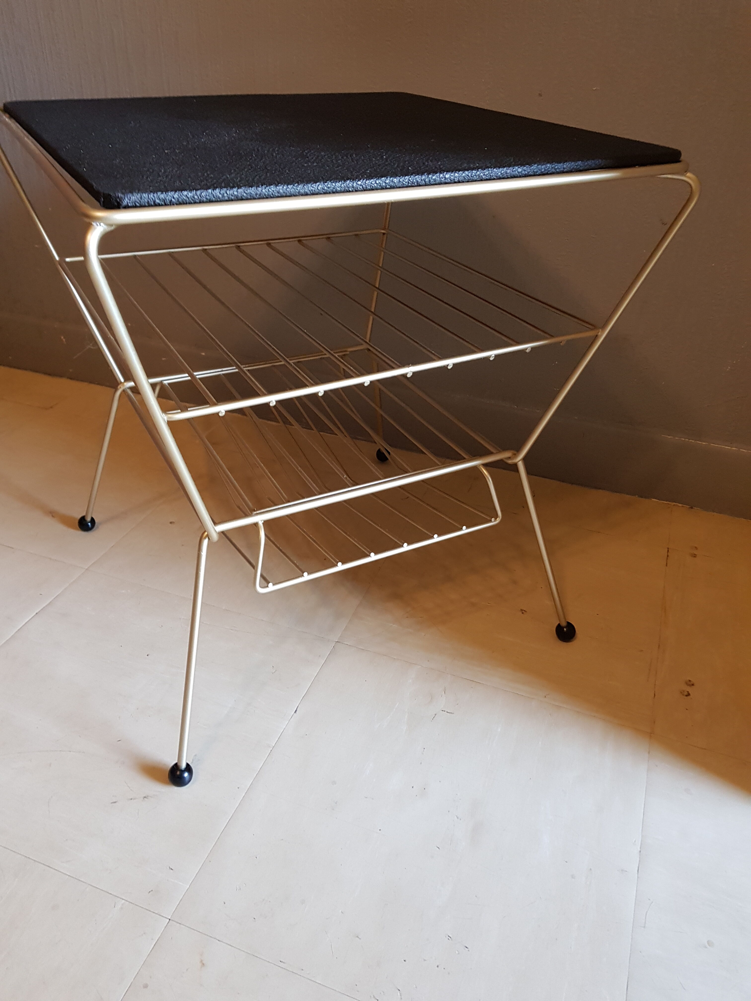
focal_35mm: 26
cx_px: 376
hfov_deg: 53.1
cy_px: 500
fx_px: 752
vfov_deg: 67.3
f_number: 1.7
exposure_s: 1/33
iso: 200
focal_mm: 4.2
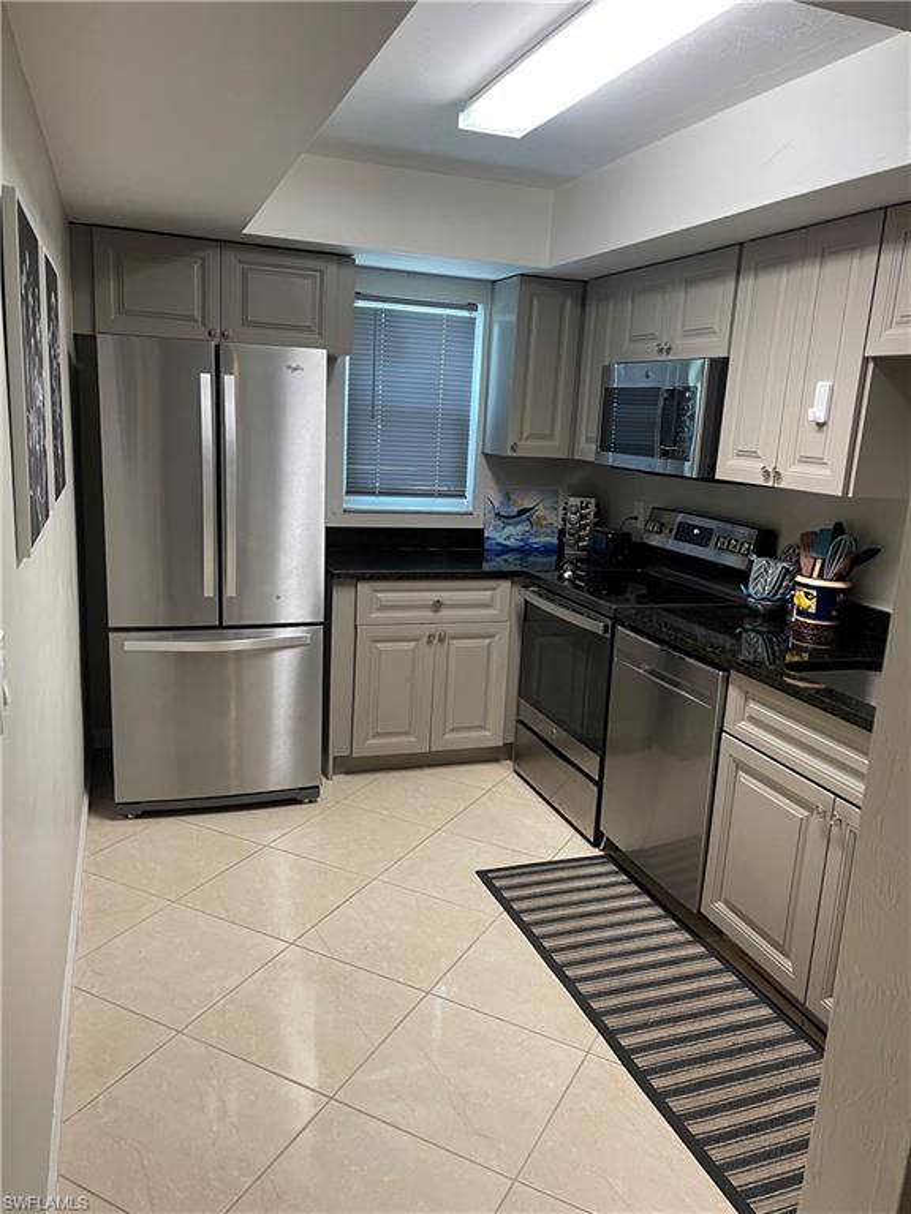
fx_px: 877
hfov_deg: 54.9
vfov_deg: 69.4
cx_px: 456
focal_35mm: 25
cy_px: 607
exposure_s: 1/60
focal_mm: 5.1
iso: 160
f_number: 1.6
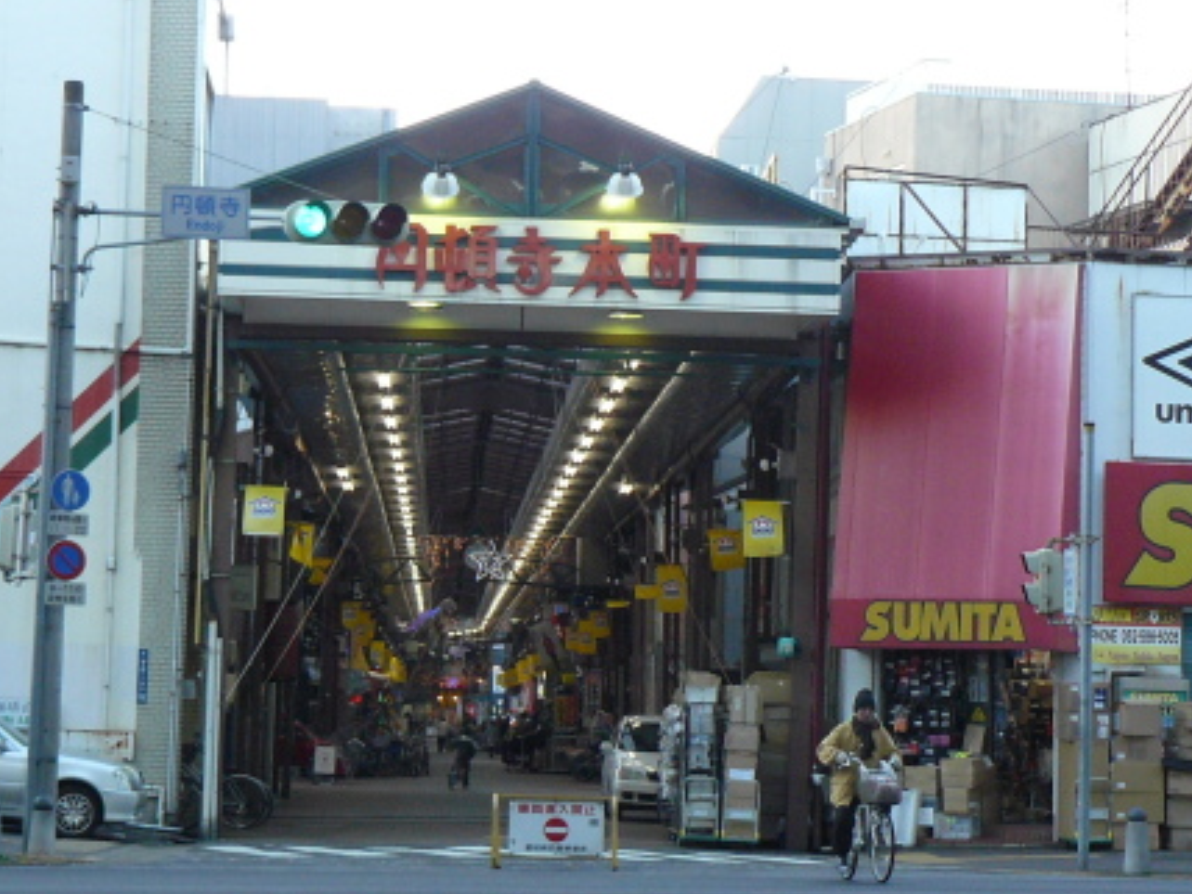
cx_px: 551
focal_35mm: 118
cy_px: 433
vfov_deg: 12.6
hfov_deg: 16.7
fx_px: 4063
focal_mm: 11.2
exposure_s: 1/100
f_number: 3.2
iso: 200
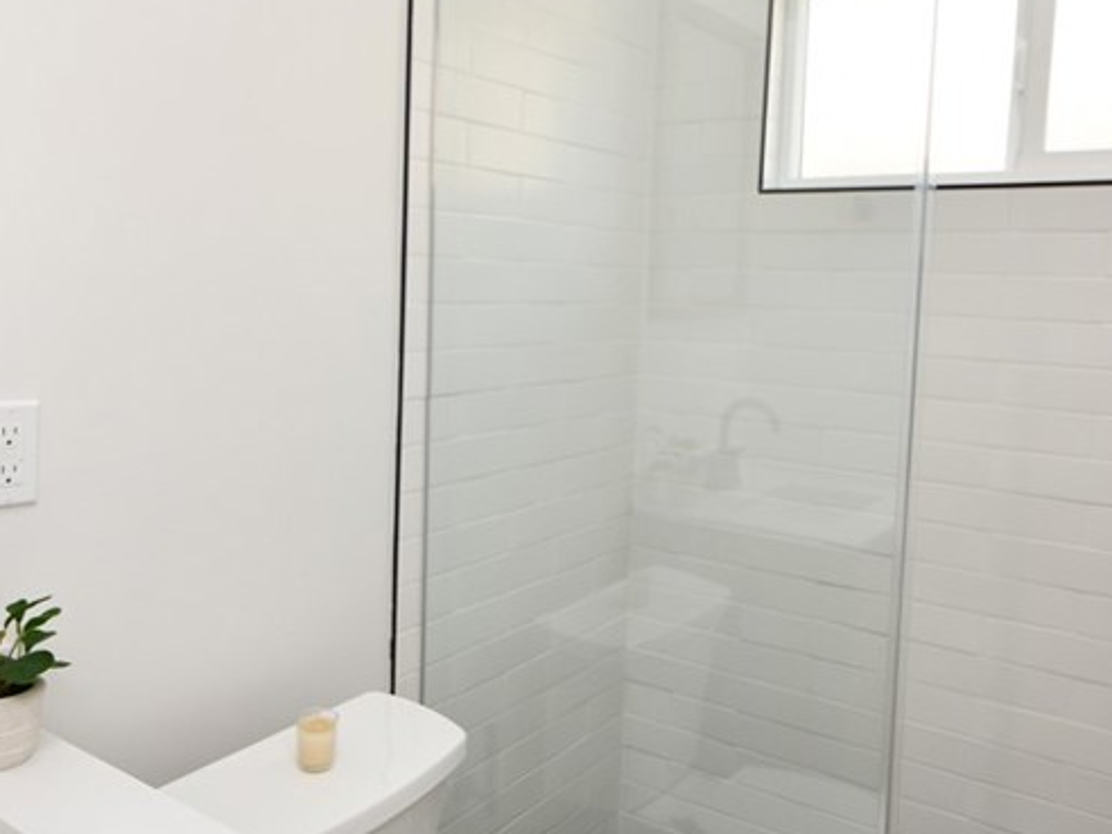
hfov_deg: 59.9
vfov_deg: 46.8
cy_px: 383
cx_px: 529
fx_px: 964
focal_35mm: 30
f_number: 5
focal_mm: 10
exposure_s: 1/100
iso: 200
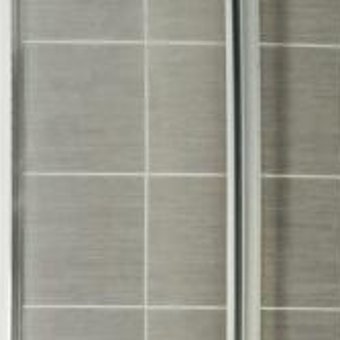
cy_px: 663
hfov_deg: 14.7
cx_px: -466
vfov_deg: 17.0
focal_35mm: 78
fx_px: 867
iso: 800
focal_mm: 10
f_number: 7.1
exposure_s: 1/60
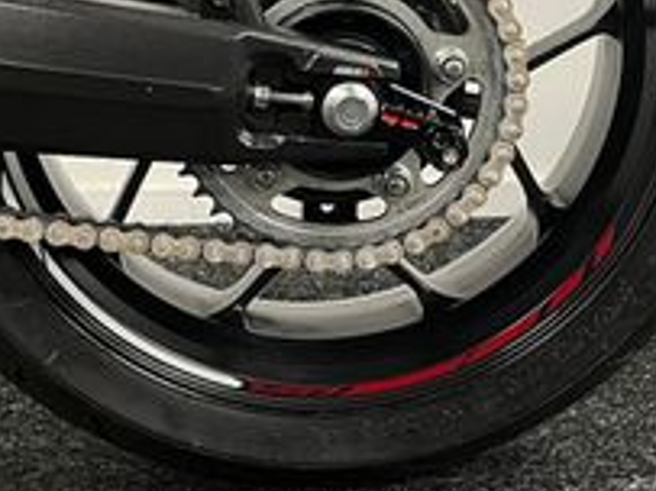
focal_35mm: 82
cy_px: 100
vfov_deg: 17.8
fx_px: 1553
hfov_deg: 23.9
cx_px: 333
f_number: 1.6
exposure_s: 1/50
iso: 250
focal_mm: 5.1
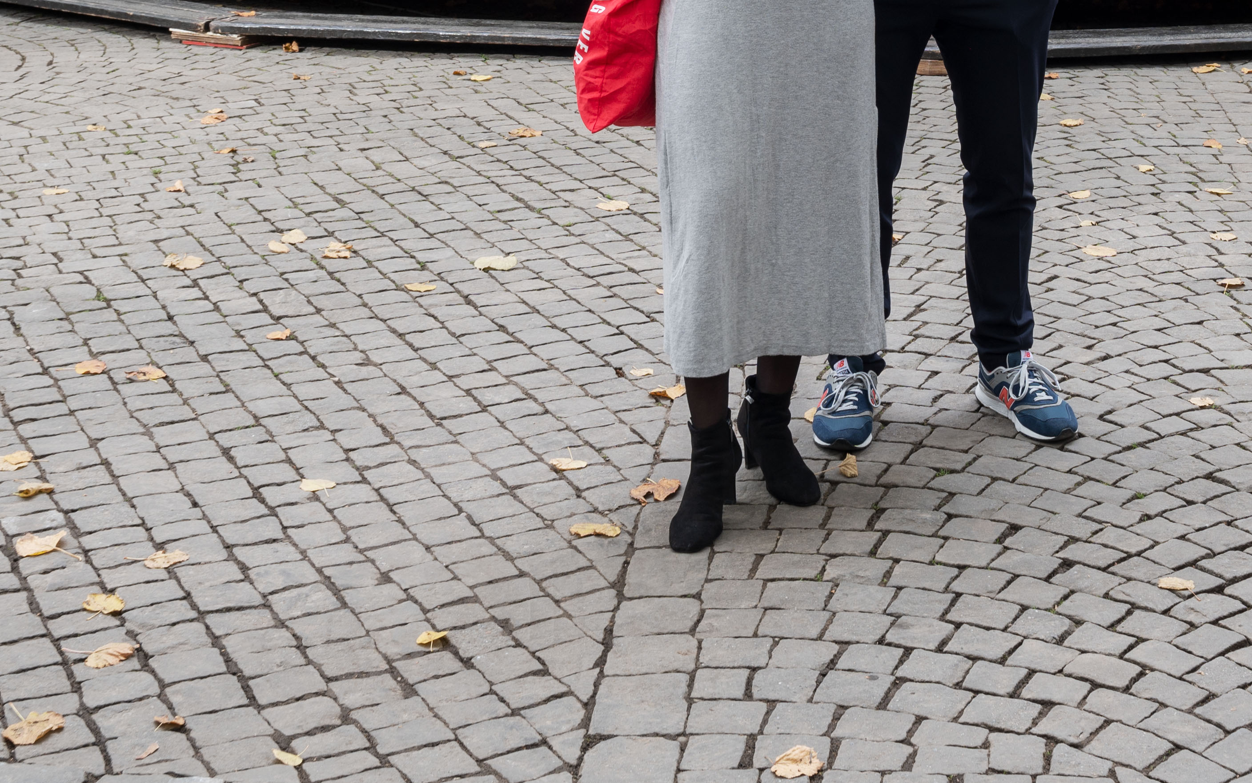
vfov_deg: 17.9
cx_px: 903
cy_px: -88
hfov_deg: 29.0
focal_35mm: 70
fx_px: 2388
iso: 100
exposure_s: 1/10
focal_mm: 32
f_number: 11
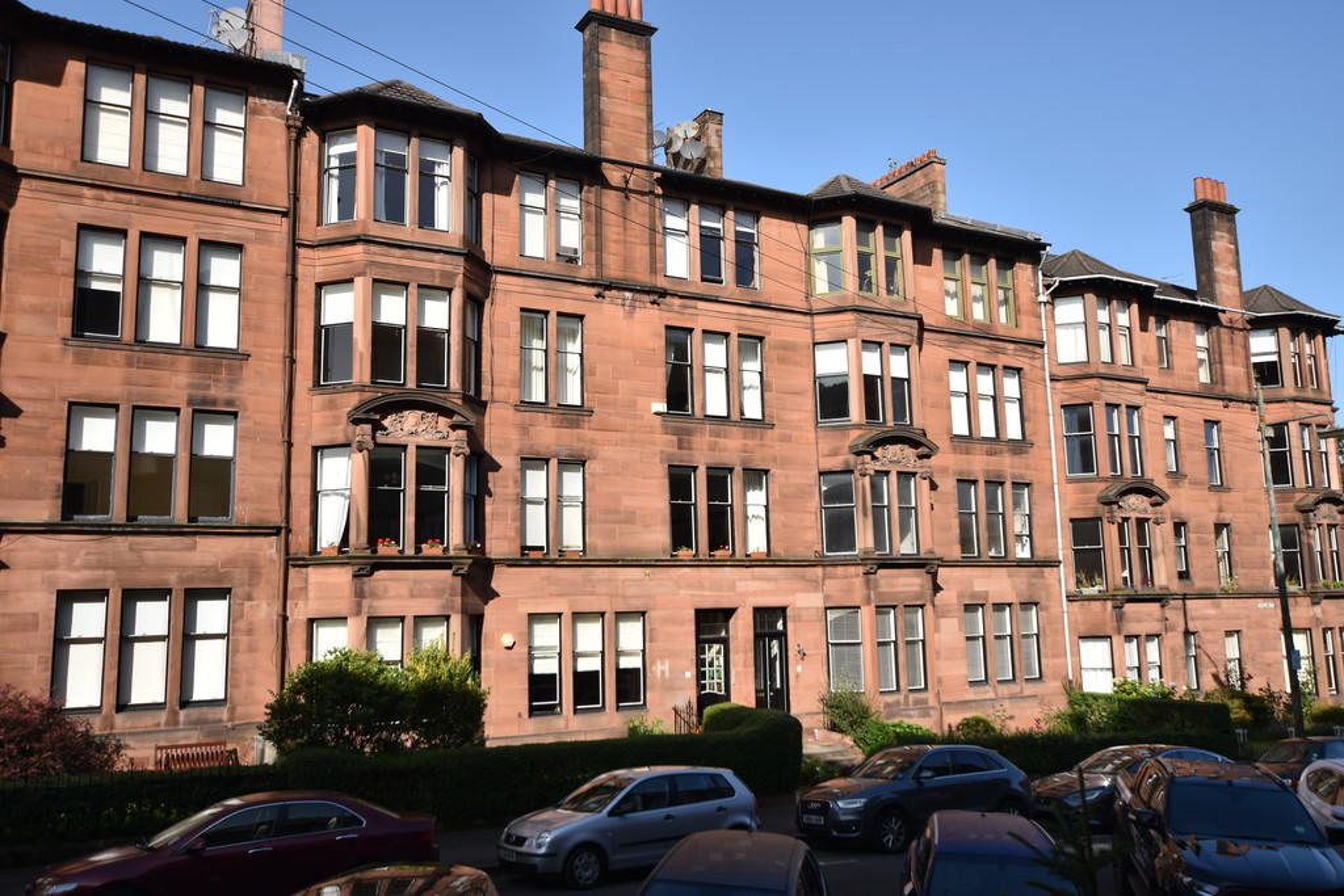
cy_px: 448
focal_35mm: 30
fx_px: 1120
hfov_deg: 61.9
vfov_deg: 43.6
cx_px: 672
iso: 100
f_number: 3.5
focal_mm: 20
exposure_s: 1/1000
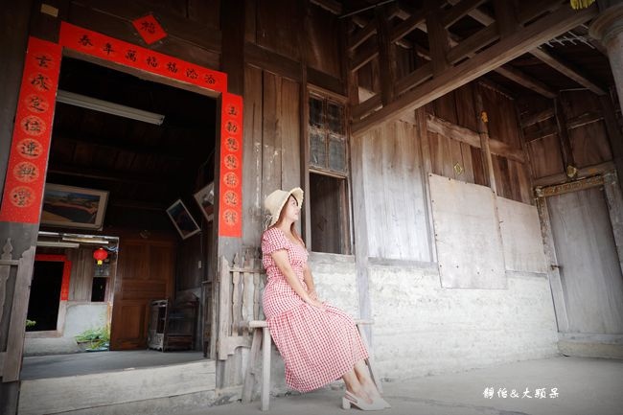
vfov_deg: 53.1
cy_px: 208
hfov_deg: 73.8
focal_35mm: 24
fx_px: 415
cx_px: 312
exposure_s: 1/125
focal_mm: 9.01
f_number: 2.8
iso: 125
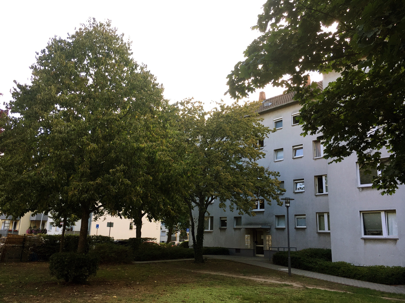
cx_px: 202
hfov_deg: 61.7
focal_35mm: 29
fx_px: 339
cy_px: 152
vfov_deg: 48.2
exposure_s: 1/100
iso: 32
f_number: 2.2
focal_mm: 4.15
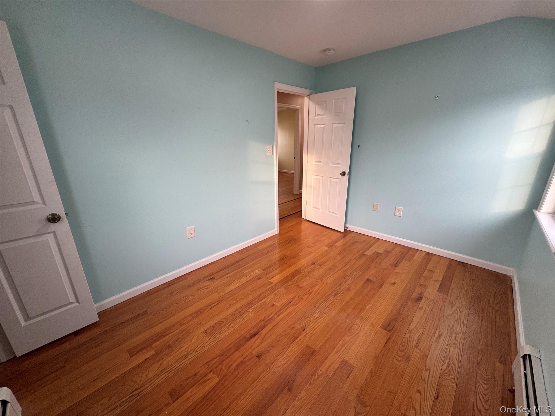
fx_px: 224
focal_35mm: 14
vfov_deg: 85.7
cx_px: 278
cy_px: 208
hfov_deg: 102.1
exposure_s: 1/99
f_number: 2.2
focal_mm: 2.22
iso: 100
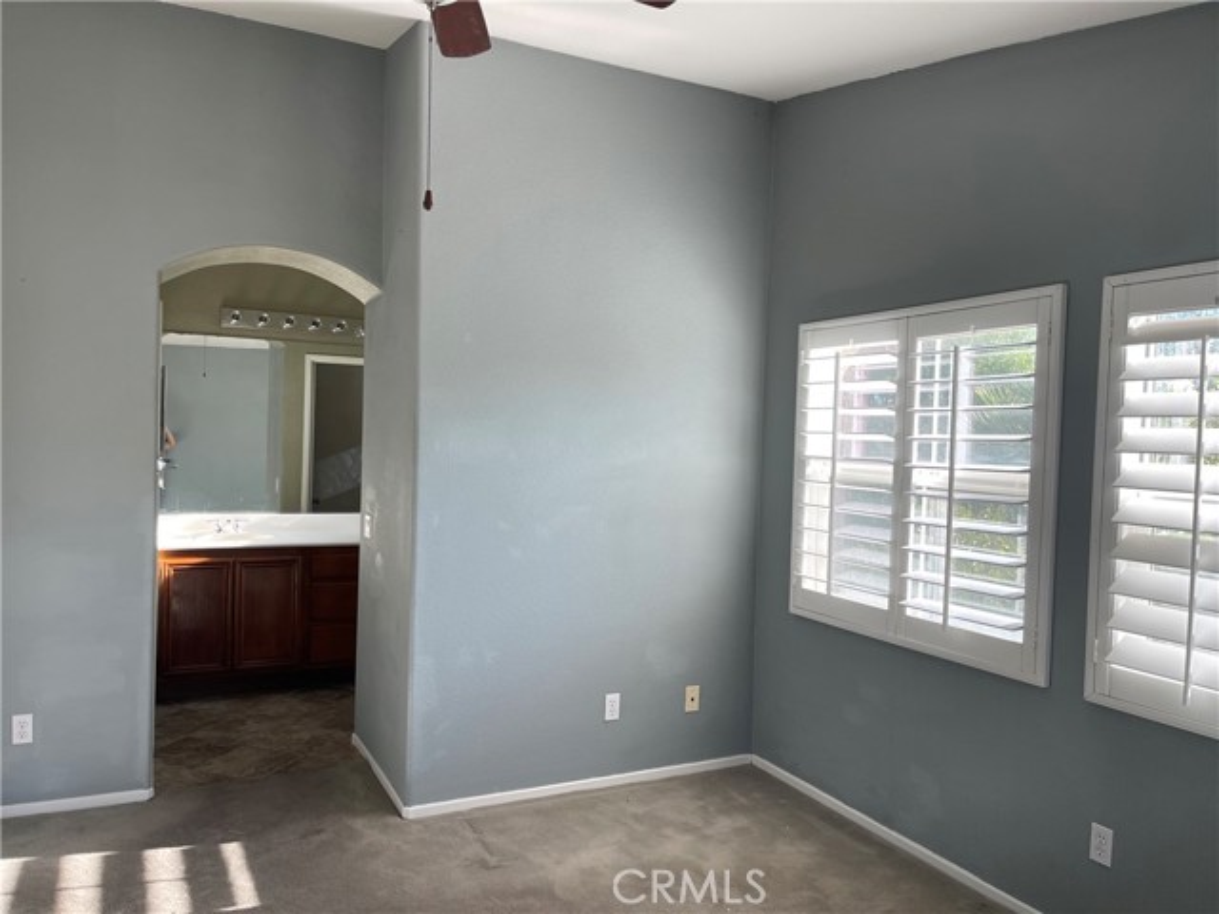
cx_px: 610
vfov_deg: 54.9
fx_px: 880
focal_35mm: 25
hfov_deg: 69.4
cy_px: 457
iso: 32
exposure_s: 1/169
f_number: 1.6
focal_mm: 5.1
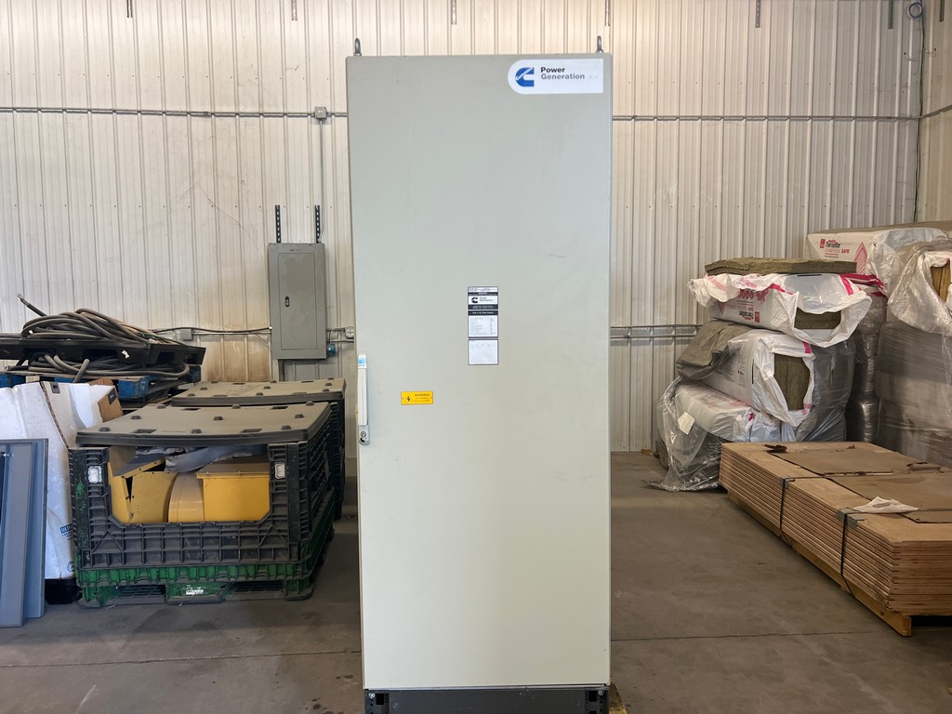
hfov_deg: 67.3
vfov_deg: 53.1
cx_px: 476
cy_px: 357
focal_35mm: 26
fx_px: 715
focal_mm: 5.7
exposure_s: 1/60
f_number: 1.5
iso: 80
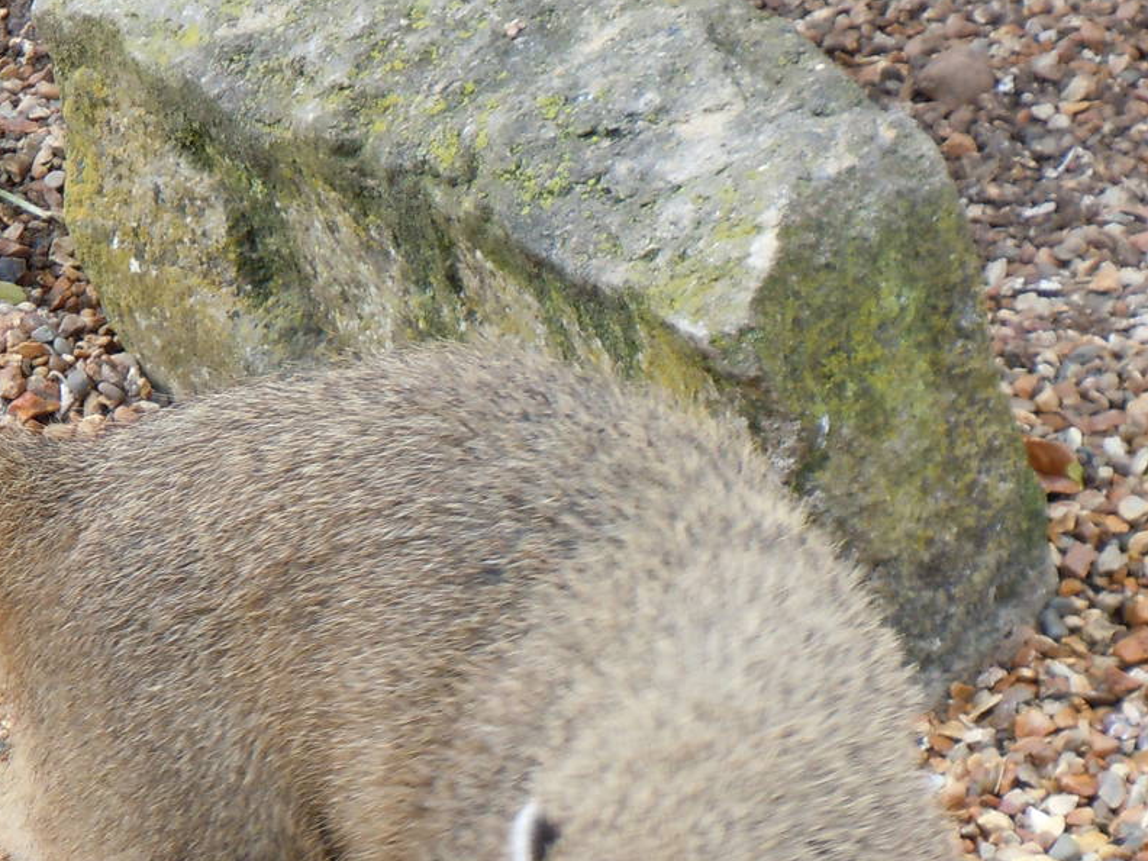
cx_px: 570
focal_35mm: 307
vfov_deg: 4.8
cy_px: 760
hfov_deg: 6.5
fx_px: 10181
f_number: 4.6
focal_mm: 27.4
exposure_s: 1/160
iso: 125
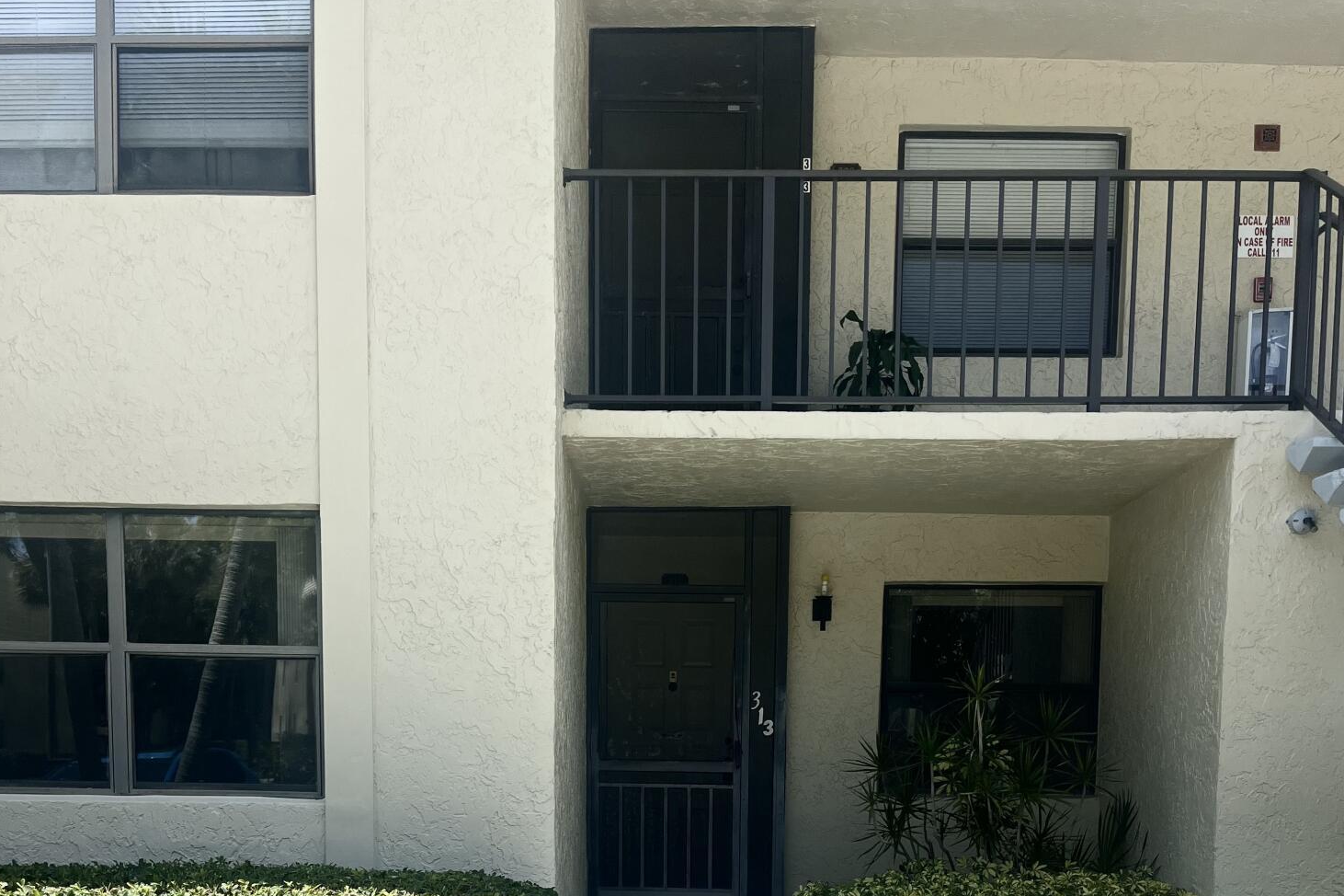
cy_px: 881
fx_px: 1381
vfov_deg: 33.1
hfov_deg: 51.9
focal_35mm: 37
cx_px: 680
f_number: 1.6
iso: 50
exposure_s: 1/3215
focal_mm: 5.1
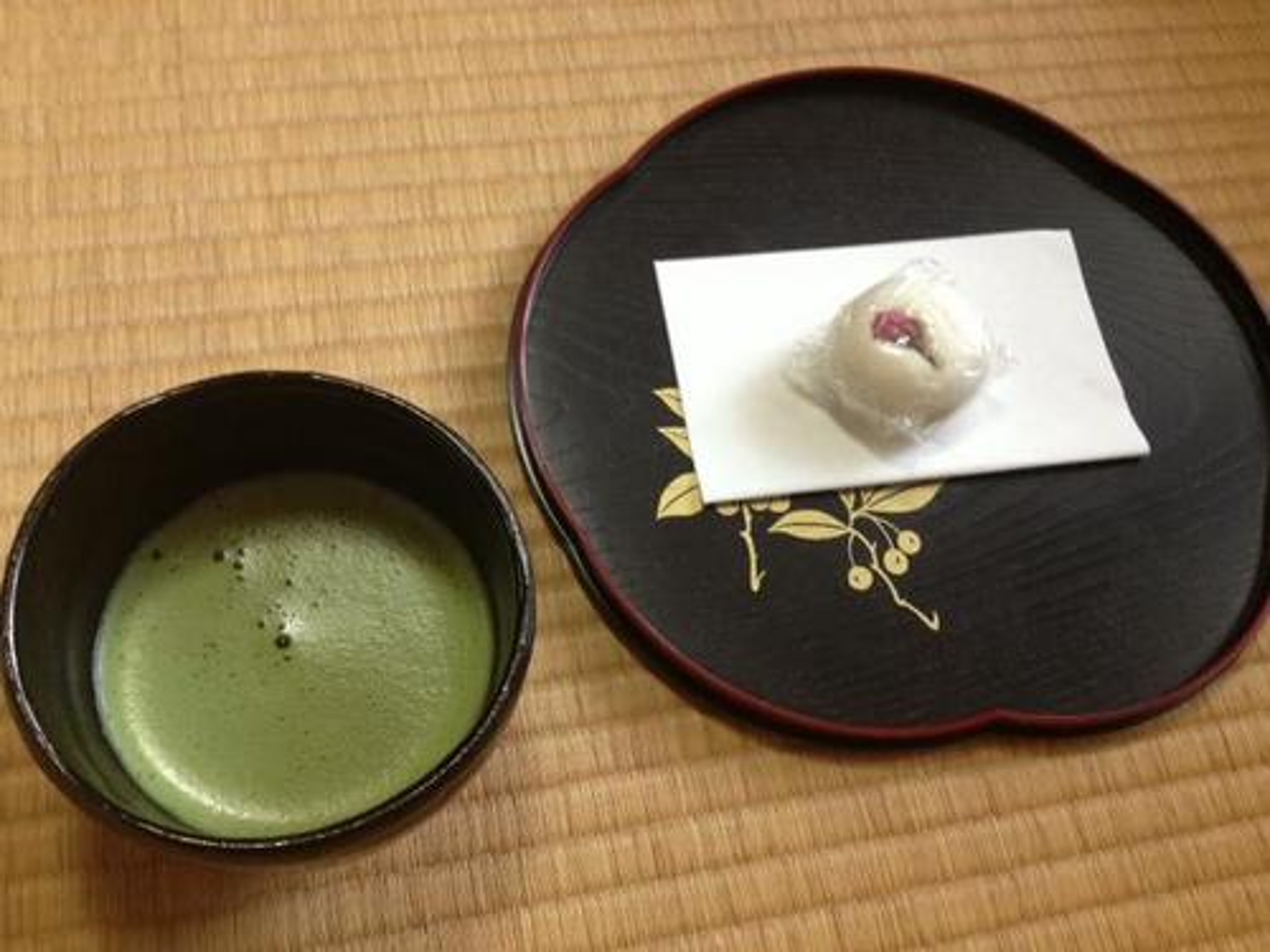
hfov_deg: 52.6
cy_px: 476
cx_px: 635
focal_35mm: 35
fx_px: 1284
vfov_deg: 40.7
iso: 100
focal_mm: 4.28
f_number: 2.4
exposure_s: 1/20
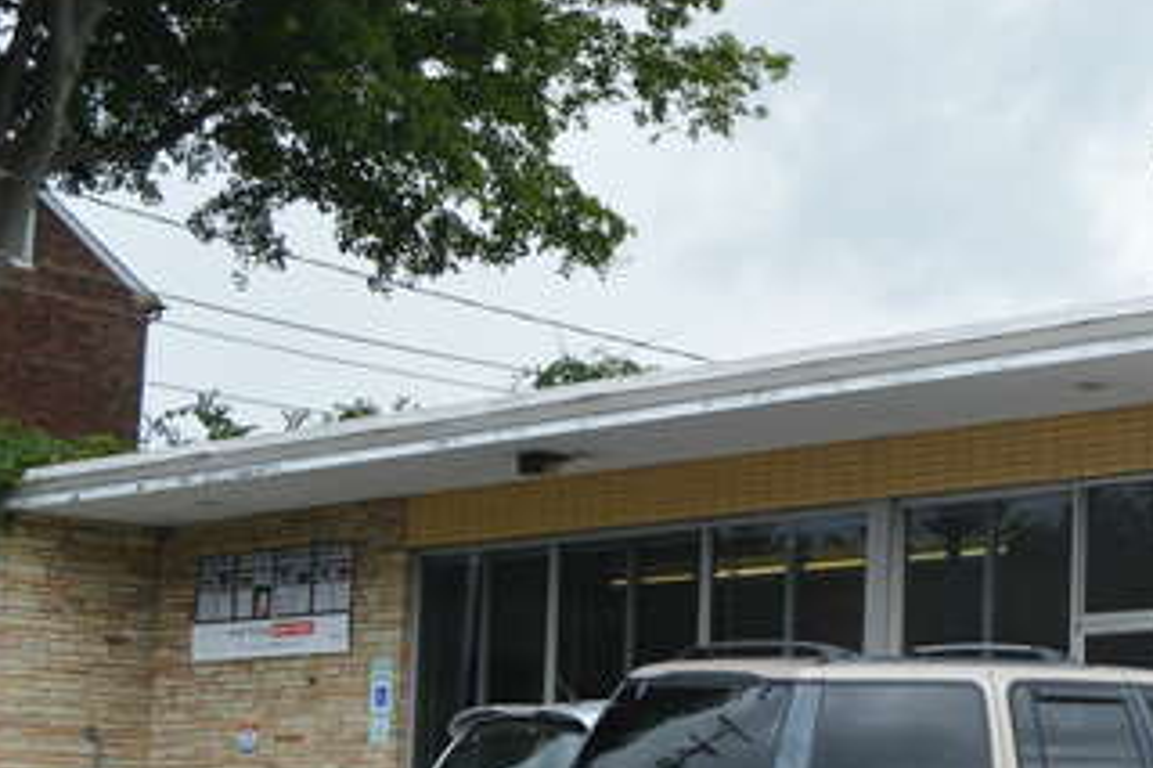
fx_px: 3361
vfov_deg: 13.0
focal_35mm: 105
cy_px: 534
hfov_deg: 18.7
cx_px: 1290
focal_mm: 28
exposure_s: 1/160
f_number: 6.3
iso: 100
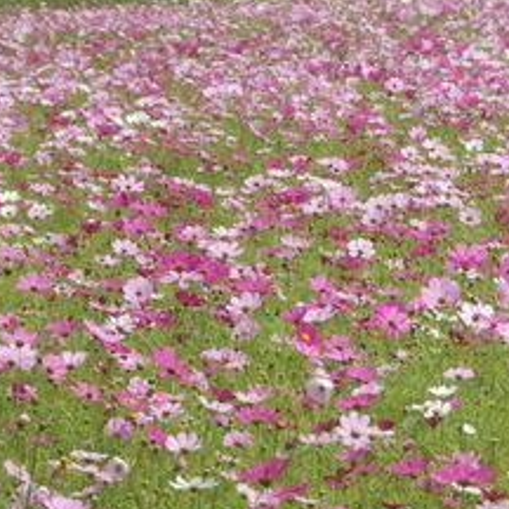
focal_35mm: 375
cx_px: 445
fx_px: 6238
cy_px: 166
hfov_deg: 4.7
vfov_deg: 4.7
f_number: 5.9
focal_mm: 36.5
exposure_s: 1/250
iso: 80
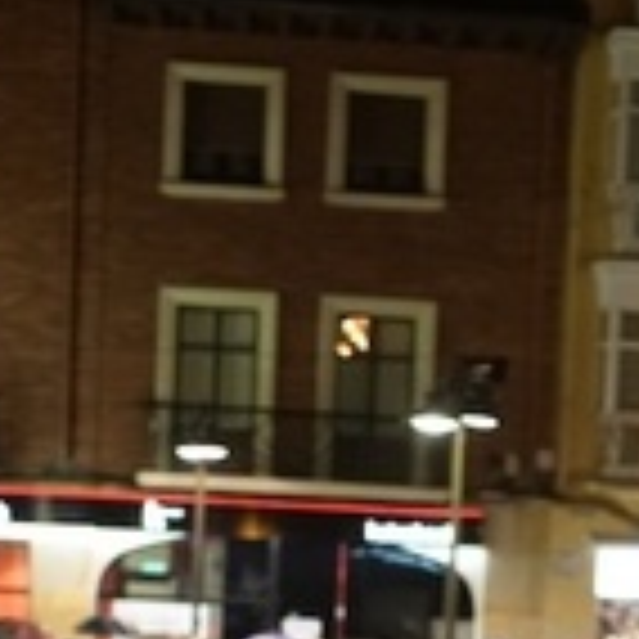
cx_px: 486
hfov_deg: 11.5
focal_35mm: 152
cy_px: 1035
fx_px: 3174
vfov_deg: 10.9
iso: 3200
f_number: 2.2
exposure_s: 1/160
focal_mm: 35
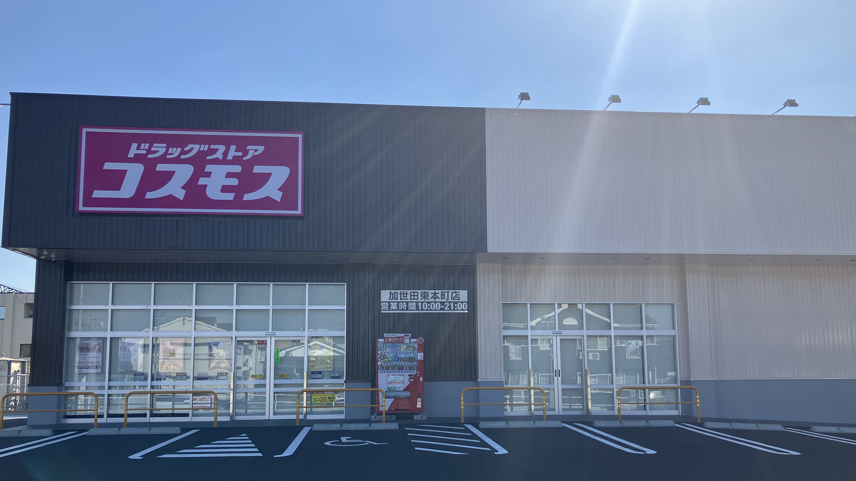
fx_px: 704
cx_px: 428
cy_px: 292
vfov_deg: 37.6
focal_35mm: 31
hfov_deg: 62.6
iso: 32
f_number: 1.8
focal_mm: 3.99
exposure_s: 1/2315
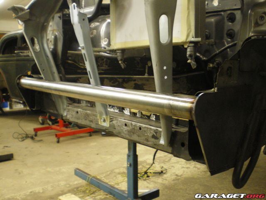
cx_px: 133
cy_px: 100
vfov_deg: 37.7
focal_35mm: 38
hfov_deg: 49.0
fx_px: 292
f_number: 3.1
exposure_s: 1/30
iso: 400
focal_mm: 6.3
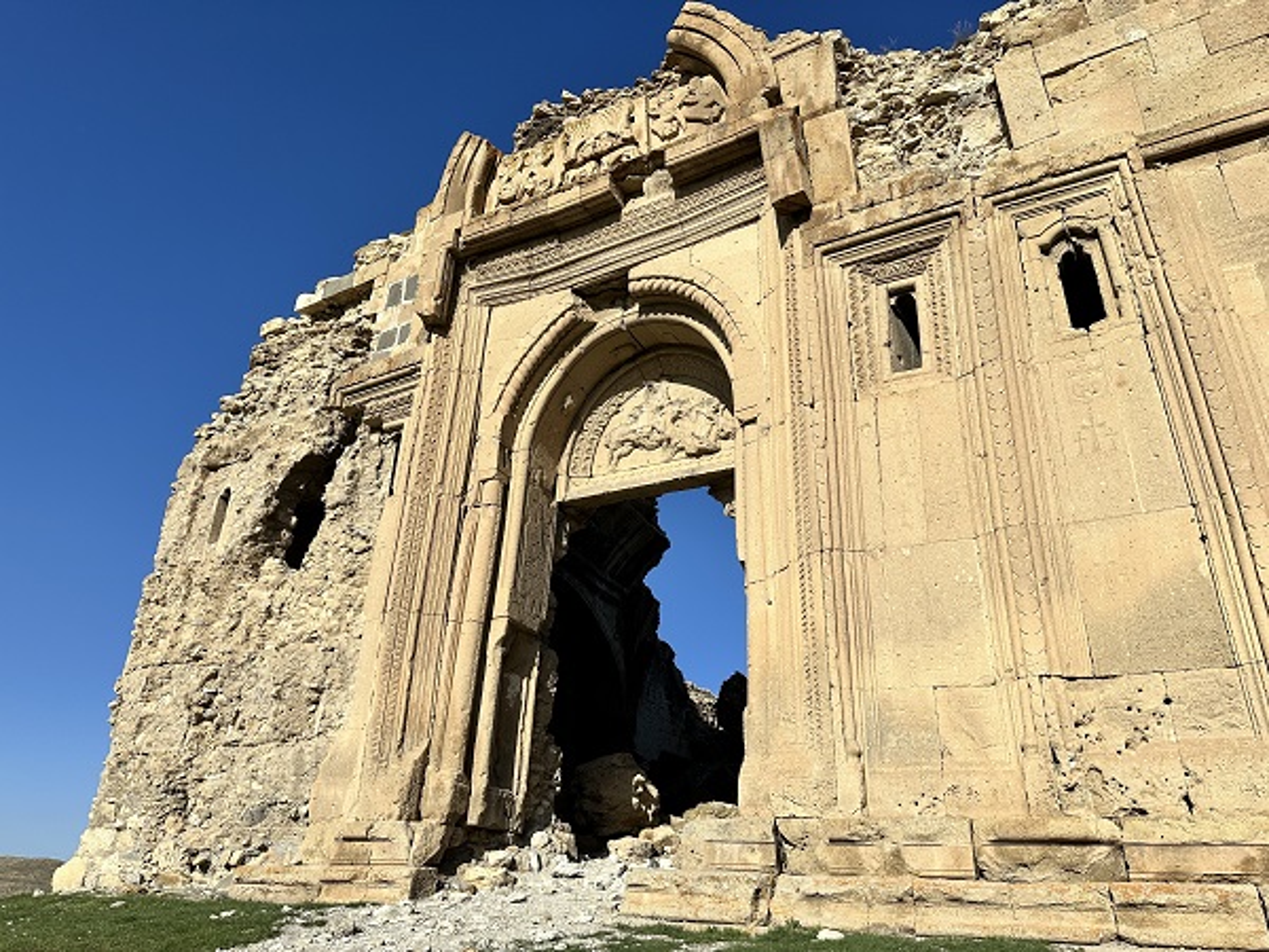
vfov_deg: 56.8
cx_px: 634
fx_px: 880
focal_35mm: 24
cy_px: 476
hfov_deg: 71.6
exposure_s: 1/6623
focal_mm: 6.86
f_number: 1.78
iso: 80
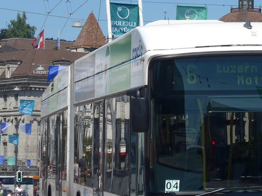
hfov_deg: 8.5
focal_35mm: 233
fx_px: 1763
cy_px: 86
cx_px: 214
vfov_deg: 6.4
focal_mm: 17
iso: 80
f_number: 4.5
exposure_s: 1/800
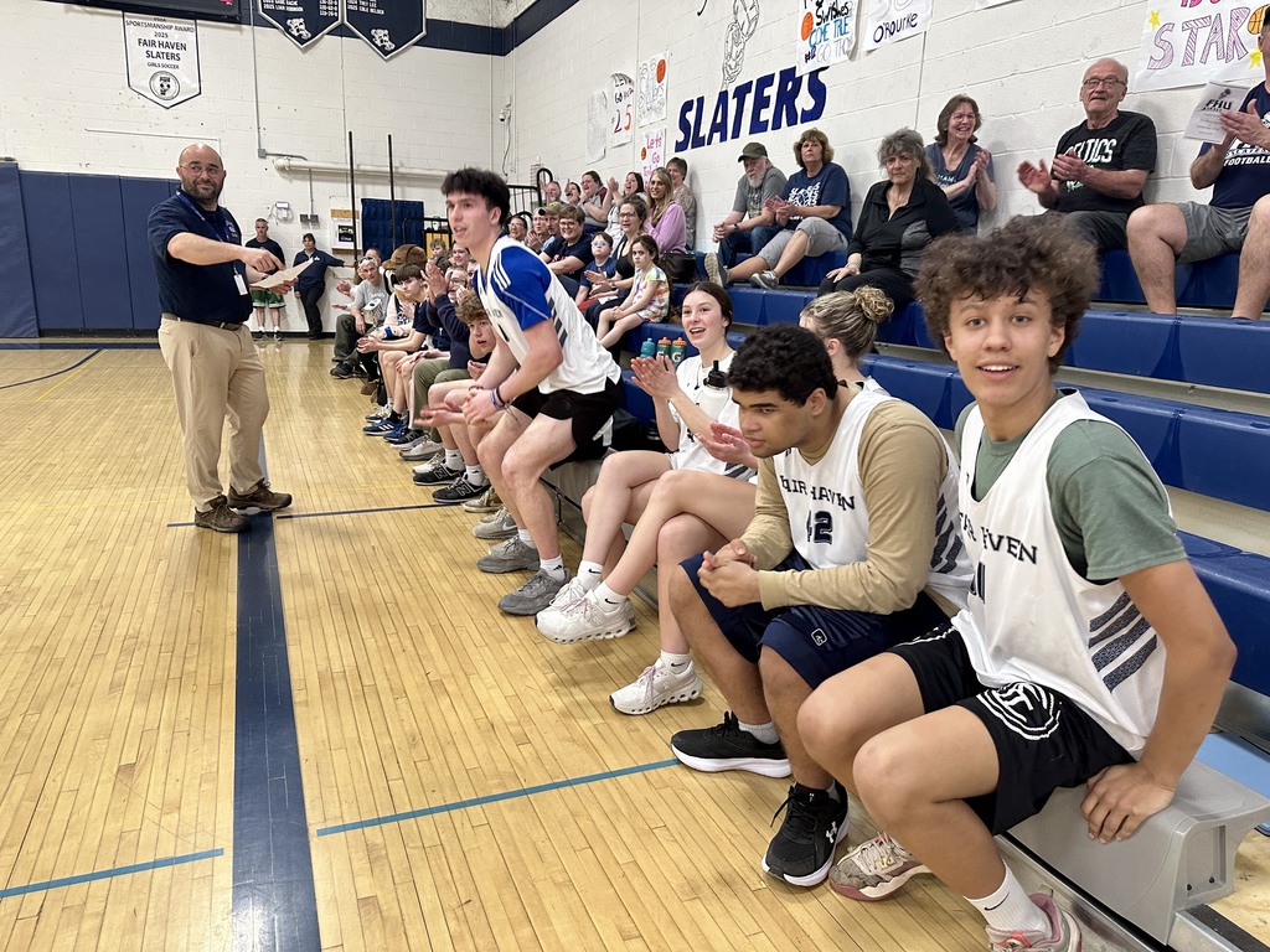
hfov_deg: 71.6
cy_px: 476
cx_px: 635
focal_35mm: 24
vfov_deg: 56.8
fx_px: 881
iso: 250
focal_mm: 6.86
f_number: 1.78
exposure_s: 1/60
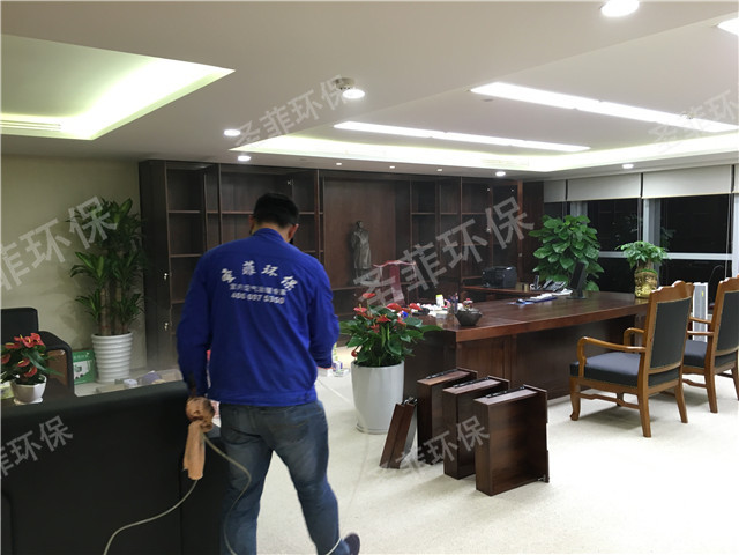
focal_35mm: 29
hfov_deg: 61.7
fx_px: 619
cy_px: 278
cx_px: 370
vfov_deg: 48.2
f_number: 2.2
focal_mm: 4.15
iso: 100
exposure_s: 1/33
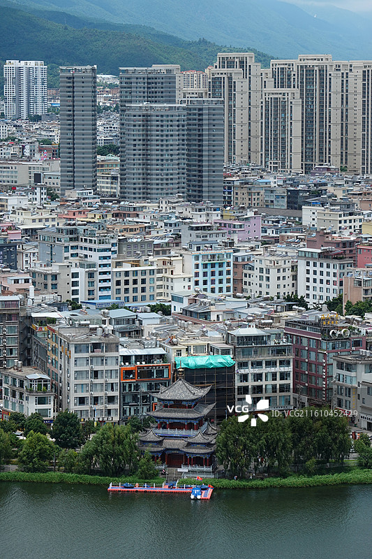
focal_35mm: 113
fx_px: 1752
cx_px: 186
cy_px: 280
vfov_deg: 18.1
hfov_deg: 12.1
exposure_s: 1/640
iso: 125
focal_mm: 41.15
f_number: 5.6
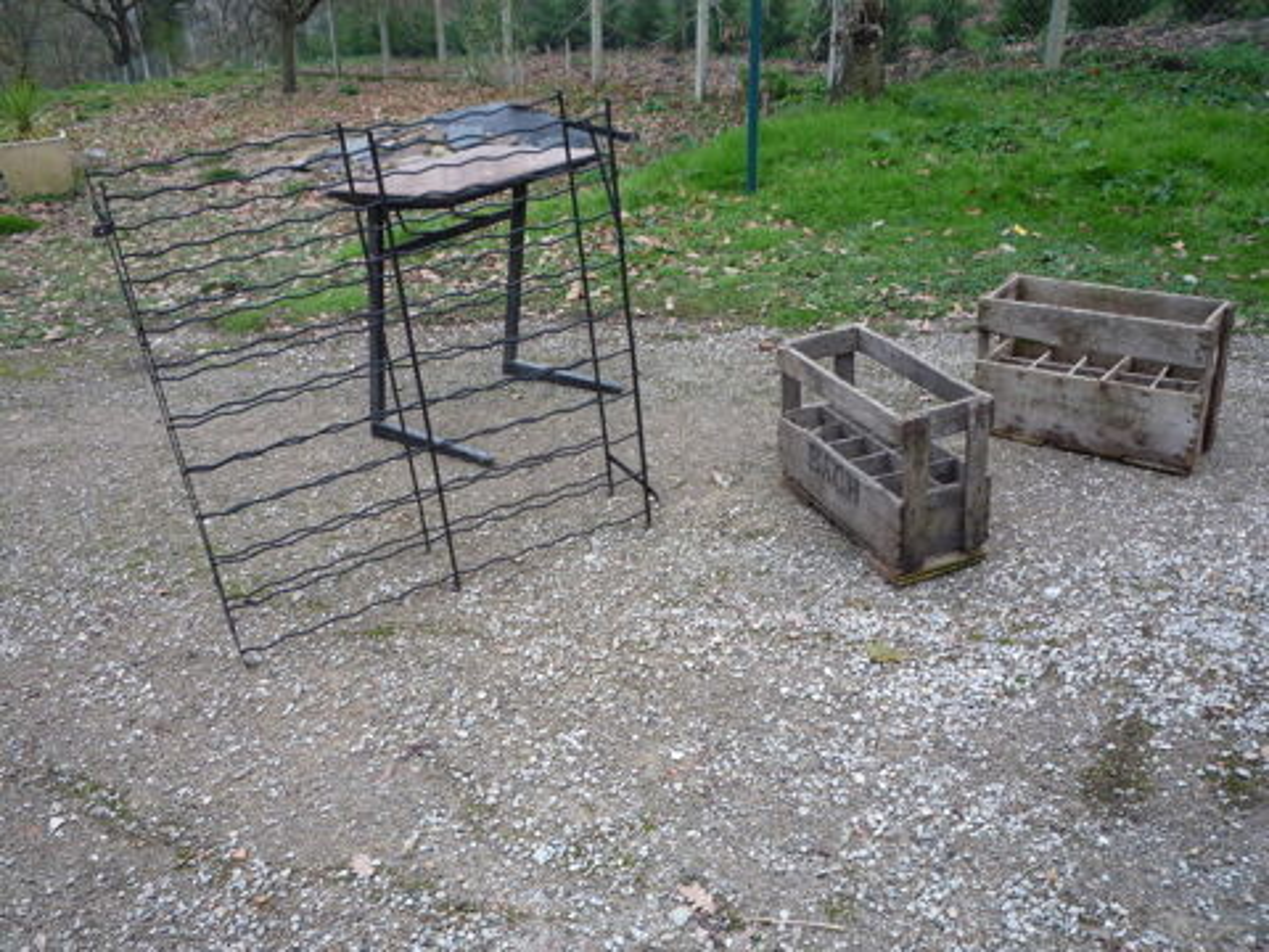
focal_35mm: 30
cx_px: 634
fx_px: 1100
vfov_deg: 46.8
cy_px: 476
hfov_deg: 60.0
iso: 100
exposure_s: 1/30
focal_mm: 5.2
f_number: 3.3
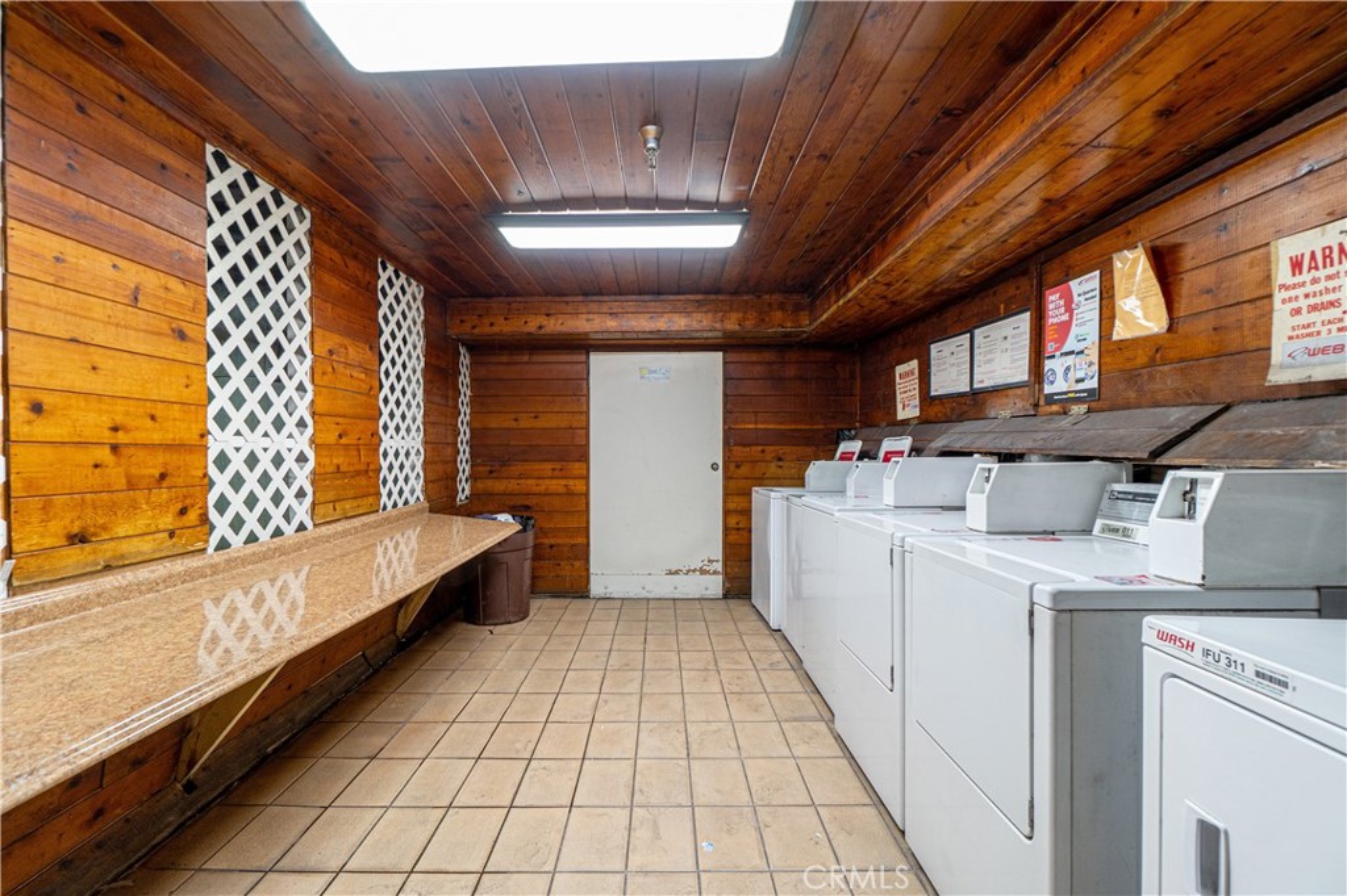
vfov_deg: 77.3
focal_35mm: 15
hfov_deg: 100.4
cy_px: 448
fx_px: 561
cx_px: 674
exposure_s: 1/4
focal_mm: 10
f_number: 7.1
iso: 320
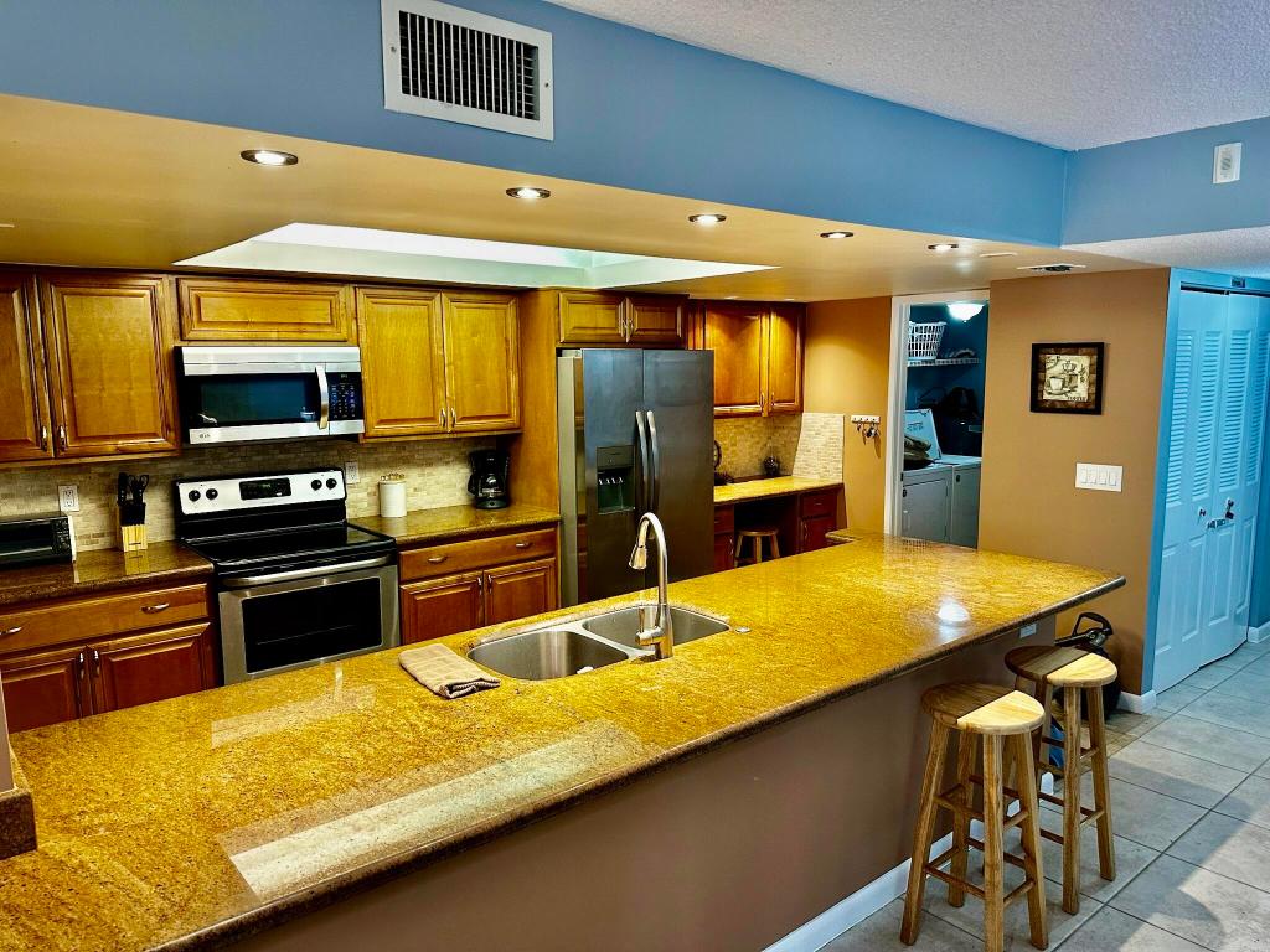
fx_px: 881
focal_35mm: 24
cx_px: 635
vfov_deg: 56.8
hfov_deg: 71.6
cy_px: 476
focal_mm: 6.86
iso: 250
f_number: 1.78
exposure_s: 1/60
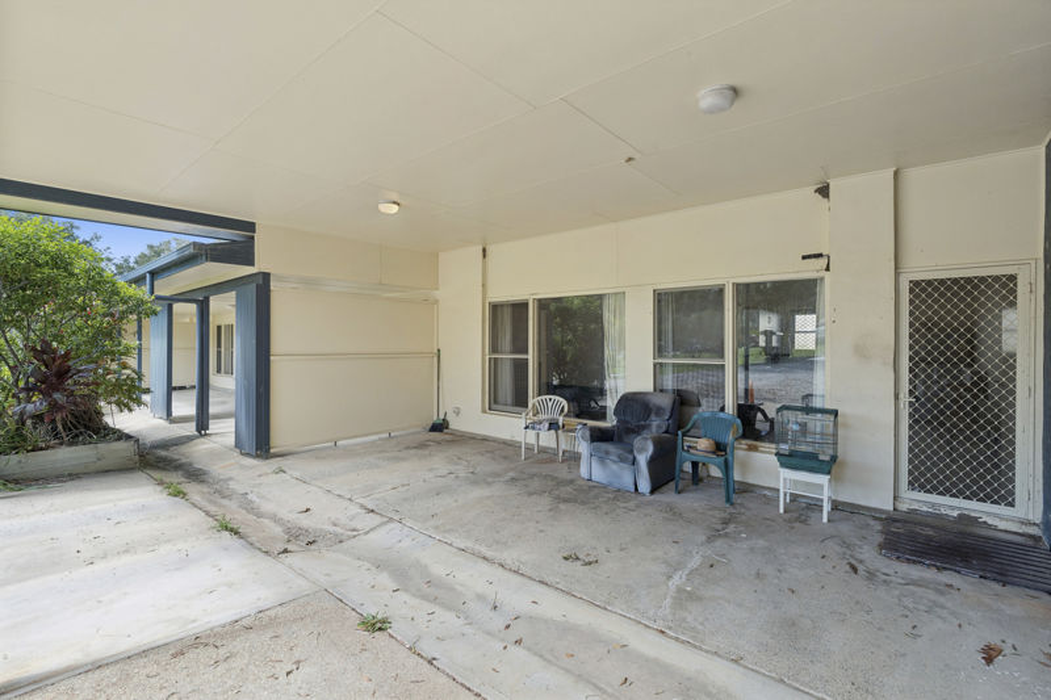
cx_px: 526
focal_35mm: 16
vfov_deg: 72.0
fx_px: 482
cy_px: 350
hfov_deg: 95.0
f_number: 7.1
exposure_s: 1/320
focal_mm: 16.5
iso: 800
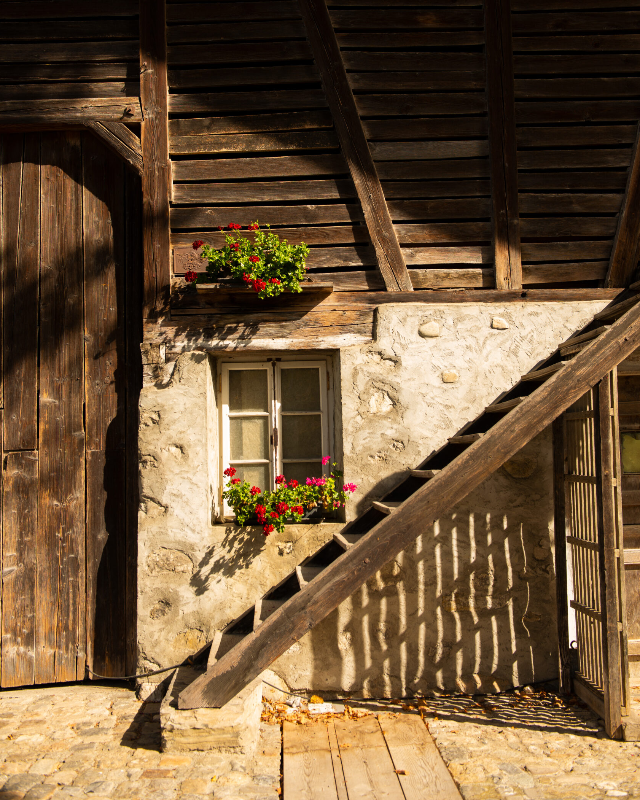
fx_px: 947
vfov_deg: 45.6
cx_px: 323
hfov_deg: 37.3
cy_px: 328
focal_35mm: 40
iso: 80
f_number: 4.5
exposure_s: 1/320
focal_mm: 35
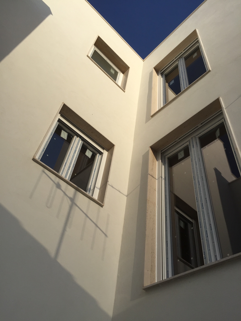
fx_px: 269
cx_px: 120
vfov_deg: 61.7
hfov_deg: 48.2
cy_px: 160
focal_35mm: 29
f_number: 2.2
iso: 32
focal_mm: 4.15
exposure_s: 1/2475
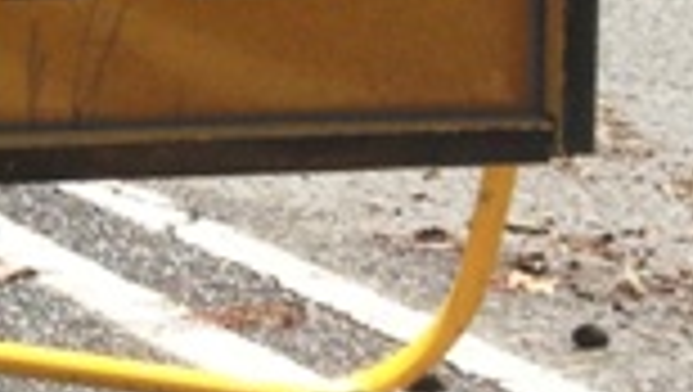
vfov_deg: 4.8
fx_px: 4654
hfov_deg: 8.1
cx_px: -724
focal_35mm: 253
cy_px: -167
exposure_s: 1/1104
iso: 50
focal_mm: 4.28
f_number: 2.4
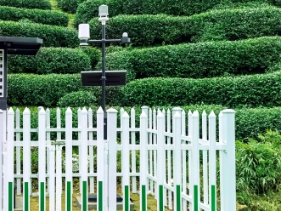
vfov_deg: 29.6
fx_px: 398
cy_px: 96
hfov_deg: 37.0
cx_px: 40
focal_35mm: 49
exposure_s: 1/508
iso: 50
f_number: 1.9
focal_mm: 6.67
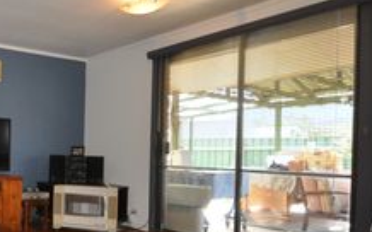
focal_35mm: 33
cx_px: 0
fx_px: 334
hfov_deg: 48.0
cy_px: 149
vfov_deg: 38.0
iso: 800
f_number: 4
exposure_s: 1/60
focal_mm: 10
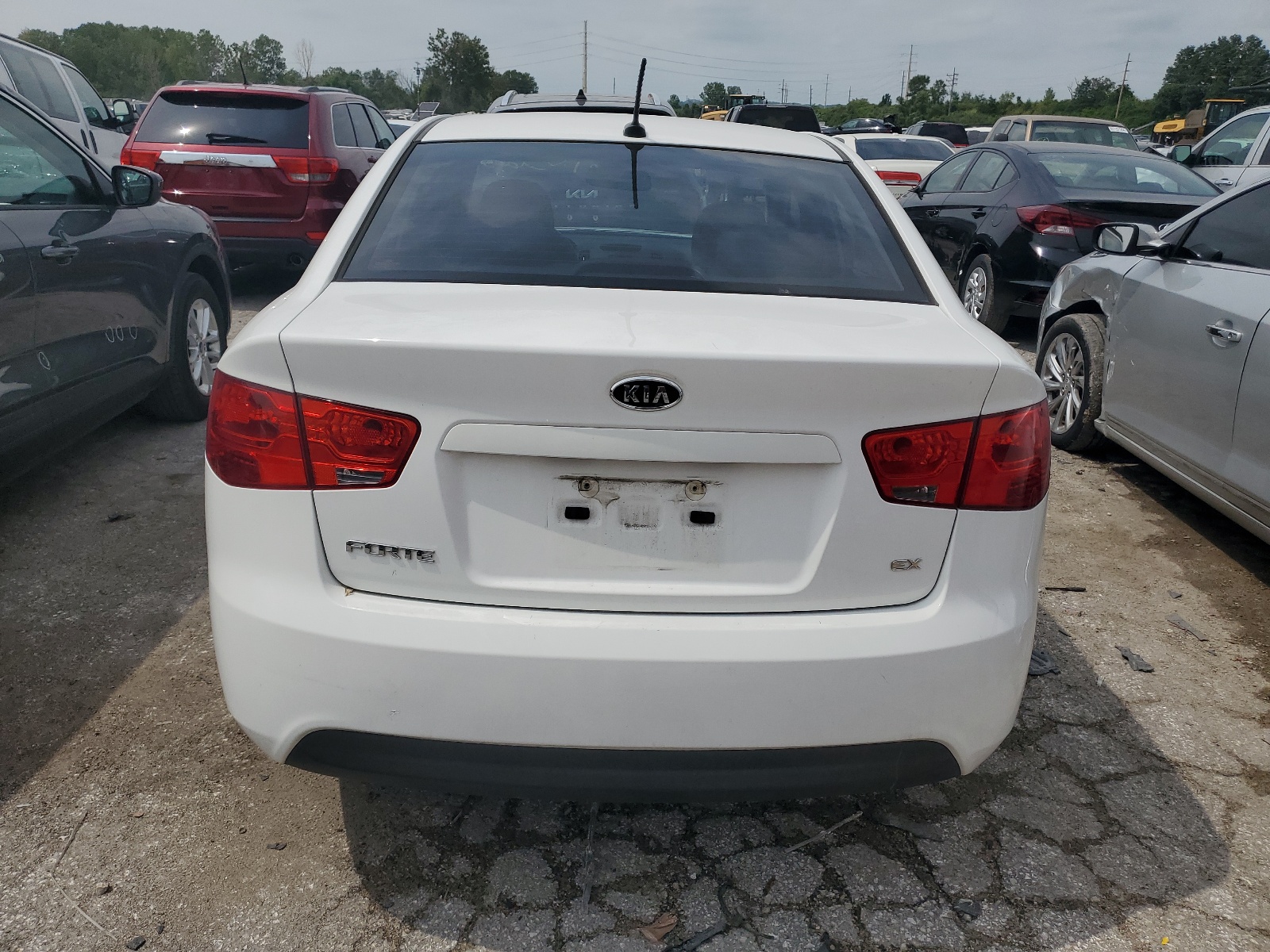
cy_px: 476
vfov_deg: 53.1
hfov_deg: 67.3
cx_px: 635
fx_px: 954
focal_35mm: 26
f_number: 1.5
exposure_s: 1/10000
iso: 50
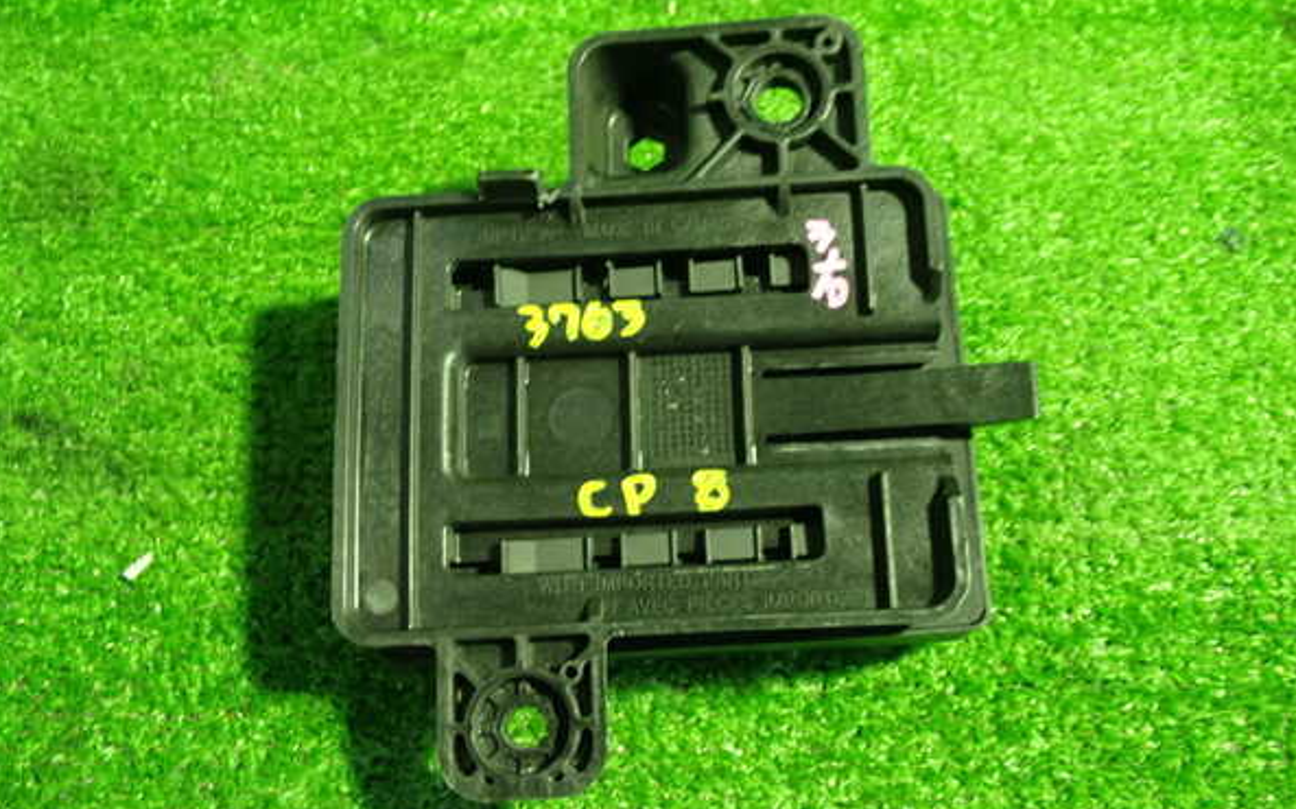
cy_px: 400
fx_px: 1553
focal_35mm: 44
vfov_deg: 29.2
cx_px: 645
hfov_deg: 45.3
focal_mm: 7.31
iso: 800
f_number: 2.8
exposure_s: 1/30
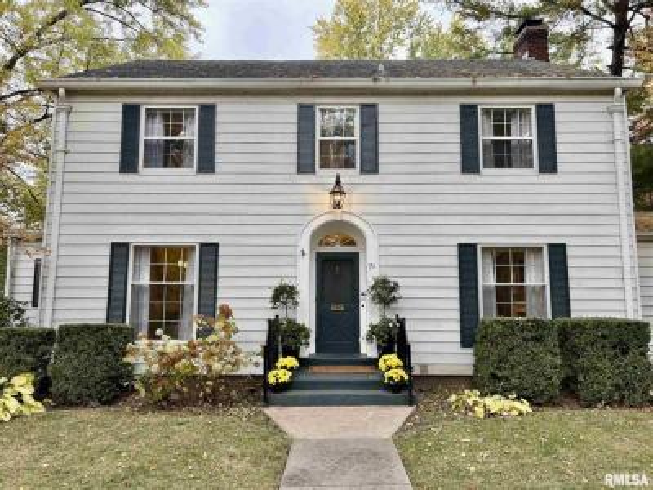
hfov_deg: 67.3
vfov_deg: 53.1
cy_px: 245
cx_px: 326
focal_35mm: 26
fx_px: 490
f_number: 1.6
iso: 50
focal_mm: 5.96
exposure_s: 1/147
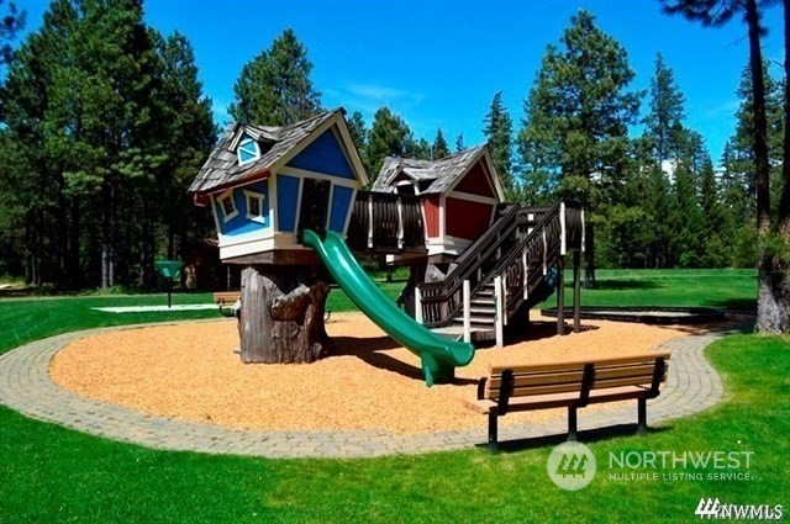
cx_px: 395
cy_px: 262
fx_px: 592
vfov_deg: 47.8
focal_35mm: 27
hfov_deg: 67.4
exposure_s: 1/500
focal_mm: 18
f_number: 11
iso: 400
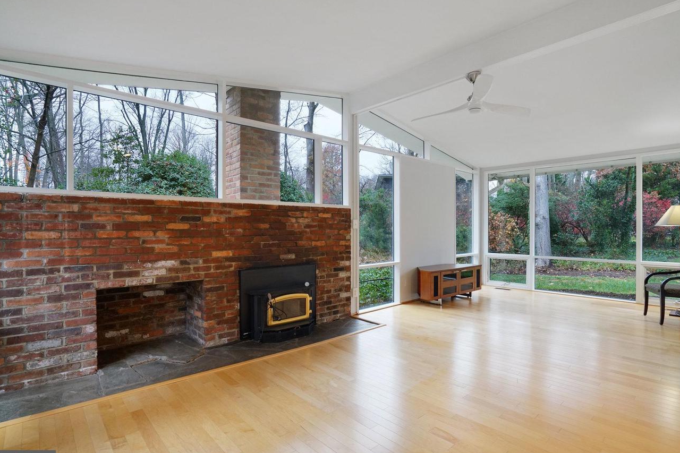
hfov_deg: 90.0
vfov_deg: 67.4
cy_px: 223
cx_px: 355
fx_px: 340
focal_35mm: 18
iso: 1250
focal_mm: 16
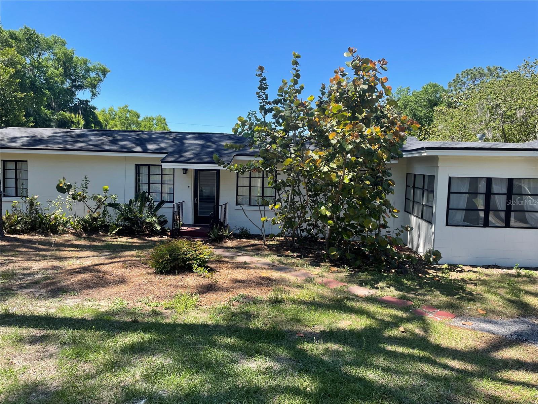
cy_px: 202
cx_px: 269
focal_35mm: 26
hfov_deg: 67.3
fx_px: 404
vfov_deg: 53.1
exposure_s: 1/1575
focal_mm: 4.2
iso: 32
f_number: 1.6
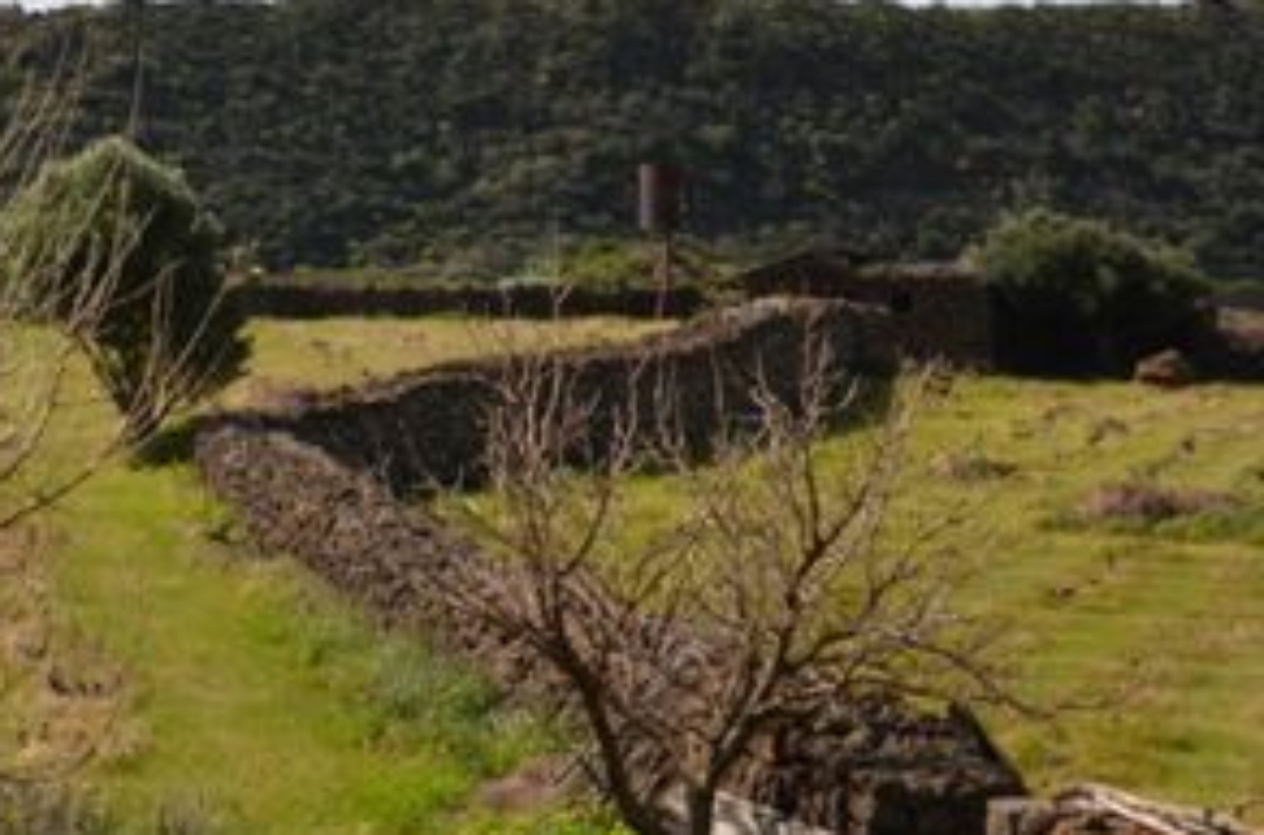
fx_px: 3046
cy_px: 32
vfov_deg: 15.4
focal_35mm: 87
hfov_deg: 22.9
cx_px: 158
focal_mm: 24
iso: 100
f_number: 10
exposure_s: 1/200
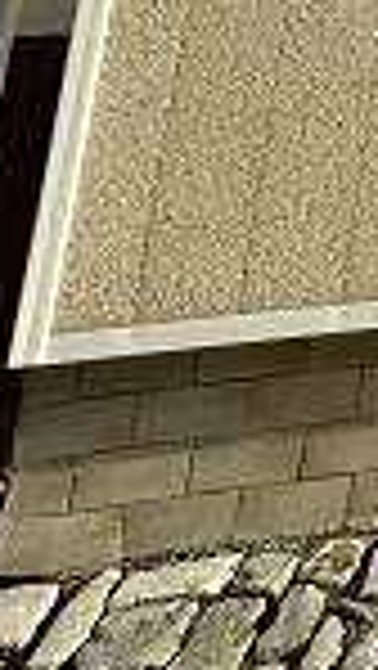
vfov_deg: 18.1
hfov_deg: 9.4
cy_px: -652
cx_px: 1300
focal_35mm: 82
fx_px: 1459
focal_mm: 2.22
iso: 50
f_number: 2.2
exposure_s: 1/1261
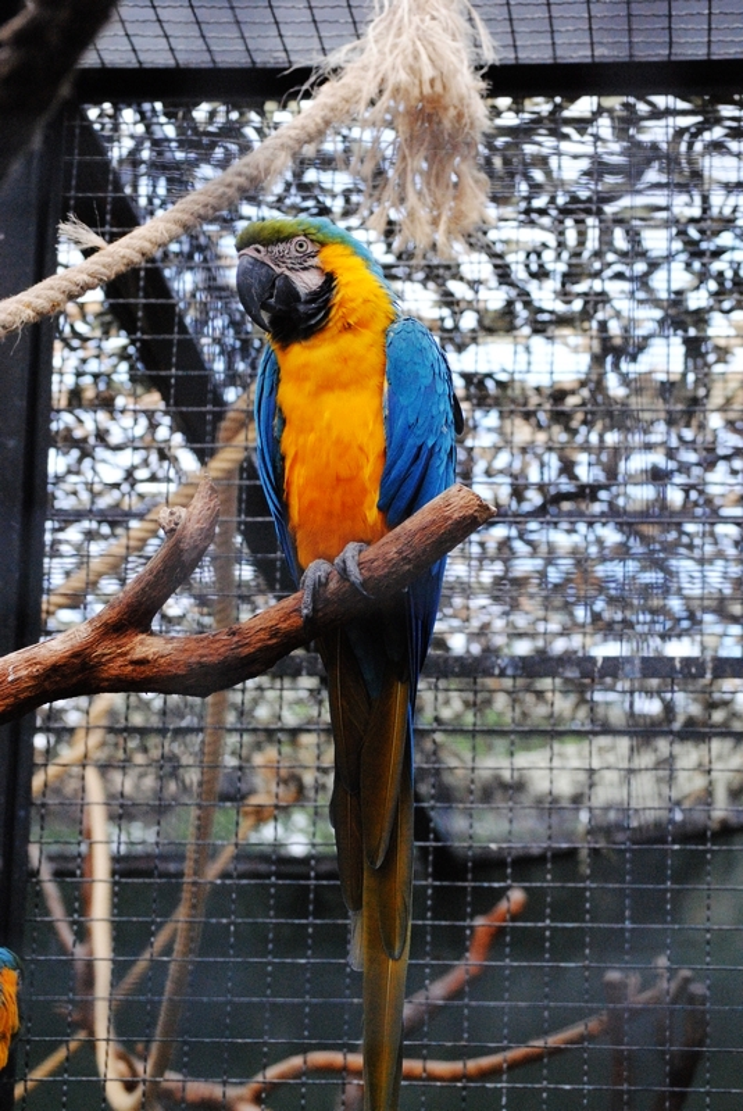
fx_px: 3058
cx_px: 372
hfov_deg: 13.9
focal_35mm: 99
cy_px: 556
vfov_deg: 20.6
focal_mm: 66
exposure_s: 1/1000
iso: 1600
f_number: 5.6
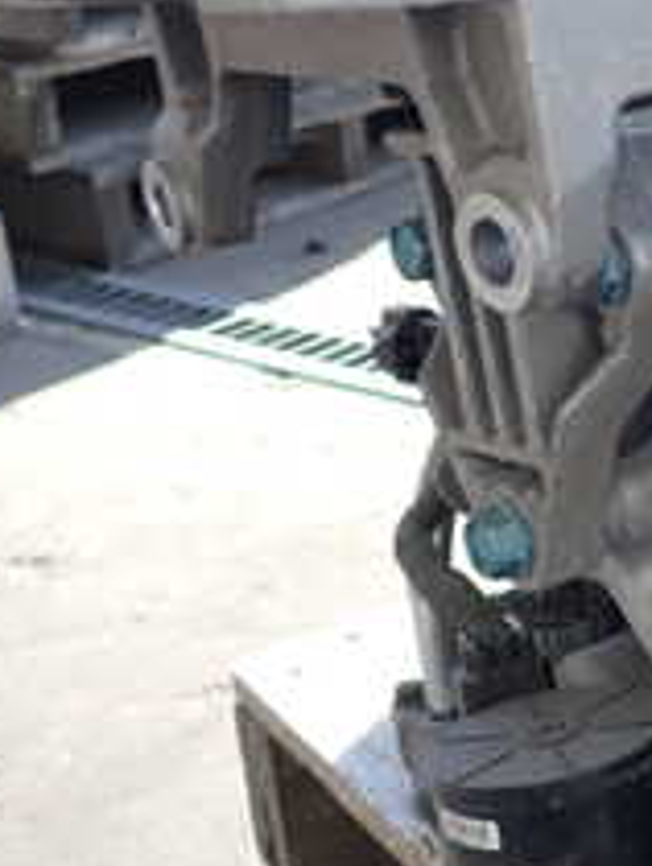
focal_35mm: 80
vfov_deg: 24.4
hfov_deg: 16.4
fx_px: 2005
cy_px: 429
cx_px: 1044
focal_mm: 5.05
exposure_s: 1/320
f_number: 2.2
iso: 100
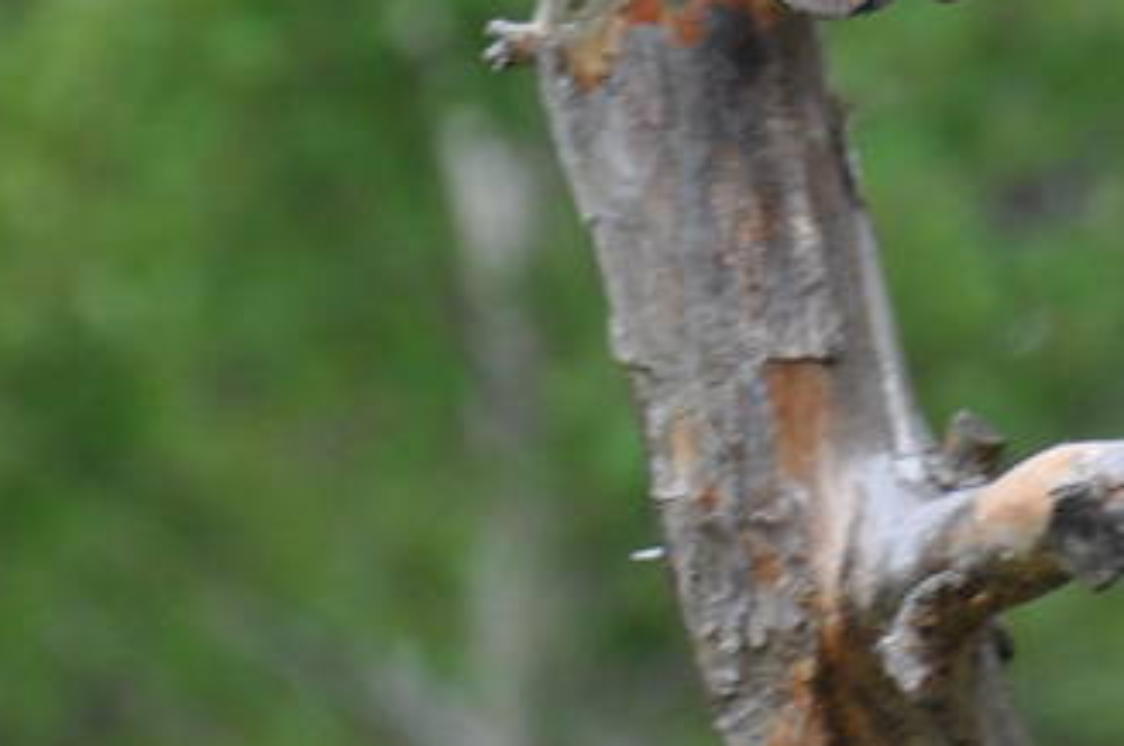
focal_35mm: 1616
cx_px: 354
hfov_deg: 1.3
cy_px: -270
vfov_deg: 0.8
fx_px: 50380
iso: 400
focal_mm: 220
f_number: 5.3
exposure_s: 1/400
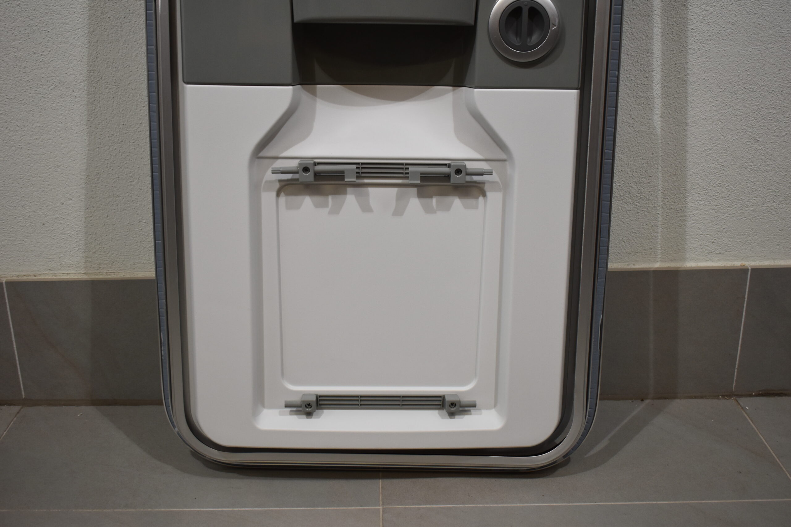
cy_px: 264
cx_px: 396
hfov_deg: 46.4
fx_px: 923
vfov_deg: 31.9
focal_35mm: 42
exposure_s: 1/250
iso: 720
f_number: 4.2
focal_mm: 28
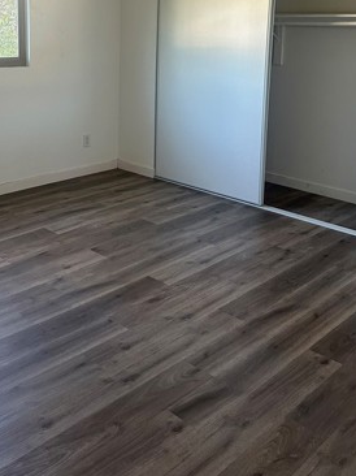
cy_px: 104
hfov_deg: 34.2
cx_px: 143
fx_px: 577
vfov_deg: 43.0
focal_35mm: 42
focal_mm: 6.86
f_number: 1.78
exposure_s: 1/120
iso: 250
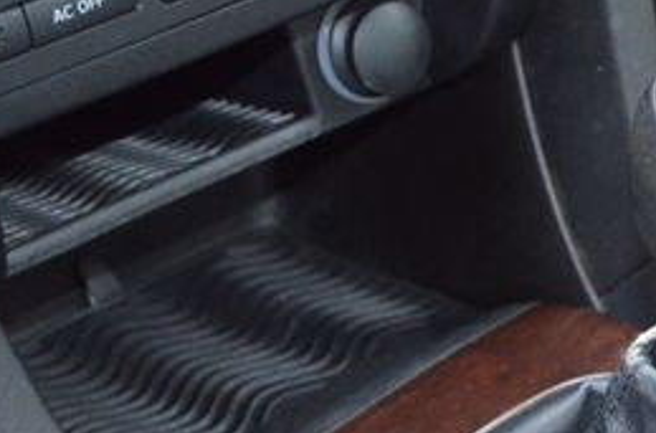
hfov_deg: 14.2
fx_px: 2562
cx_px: 740
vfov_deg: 9.6
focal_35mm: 141
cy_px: 367
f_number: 5
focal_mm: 38
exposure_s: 1/60
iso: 3200
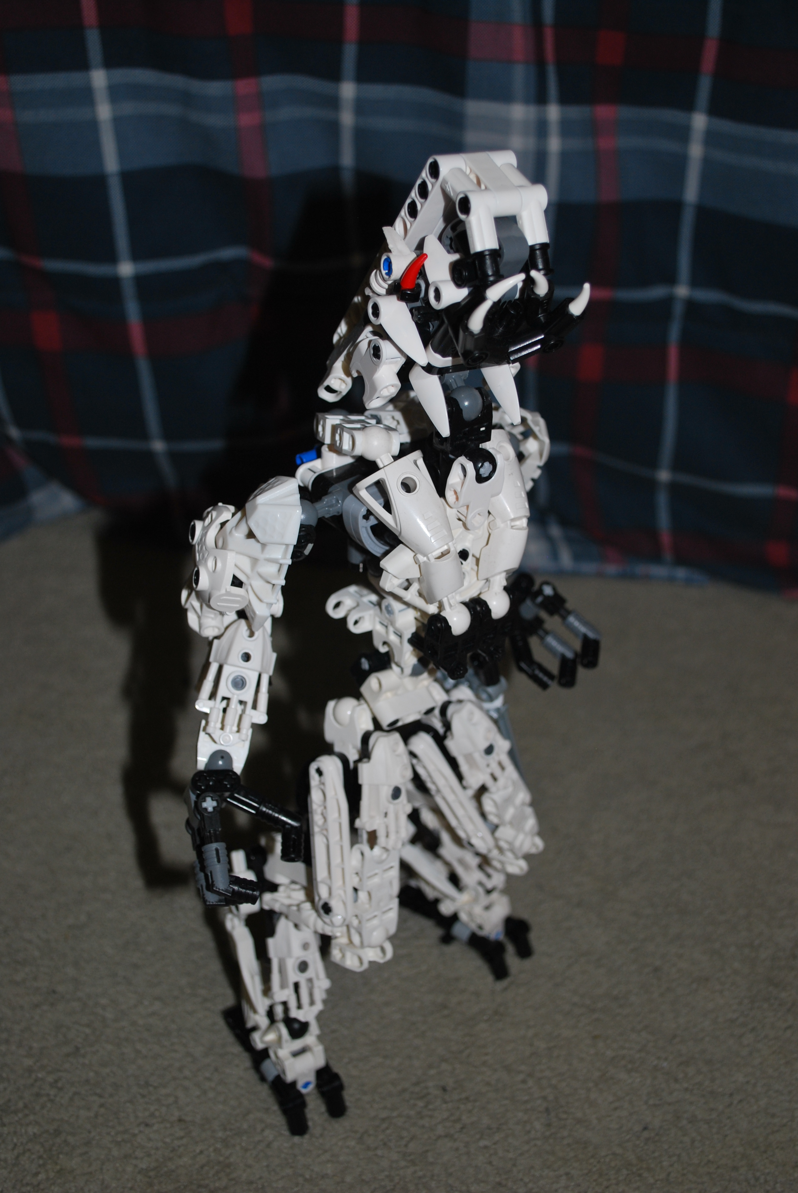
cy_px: 596
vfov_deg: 46.3
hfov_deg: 32.0
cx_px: 399
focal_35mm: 42
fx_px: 1392
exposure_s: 1/60
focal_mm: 28
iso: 200
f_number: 4.5
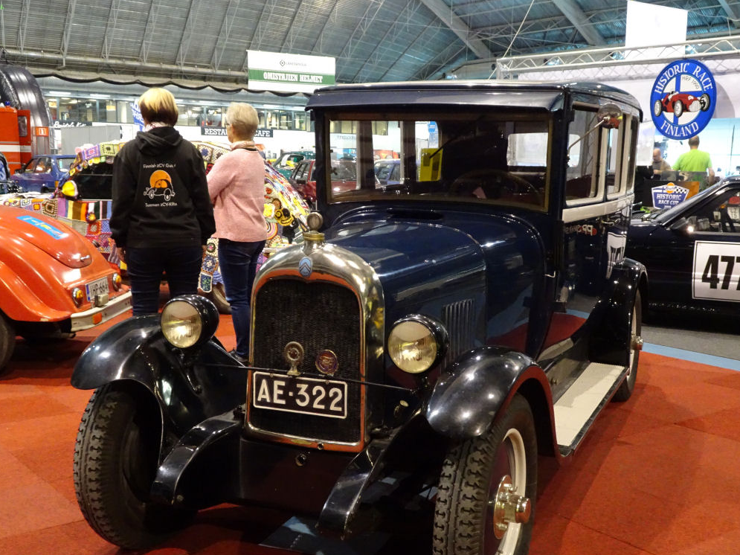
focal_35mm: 41
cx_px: 376
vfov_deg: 35.1
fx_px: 876
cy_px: 315
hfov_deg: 45.8
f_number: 4
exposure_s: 1/20
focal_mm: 5.79
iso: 800
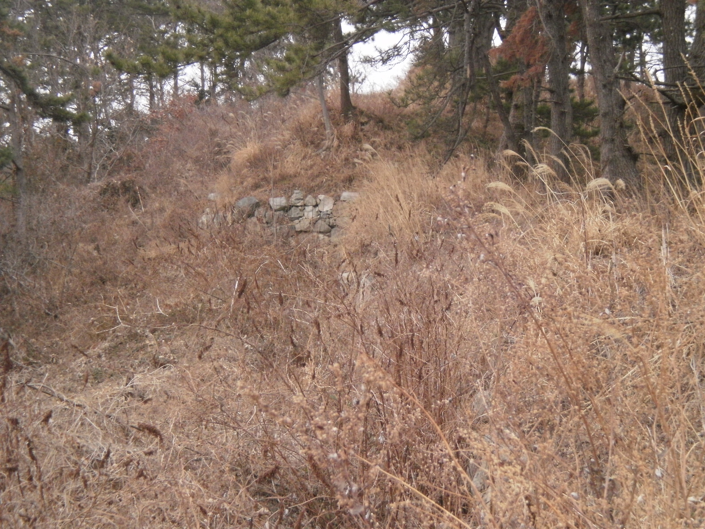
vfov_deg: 13.7
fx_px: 2200
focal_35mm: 108
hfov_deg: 18.2
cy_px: 264
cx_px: 352
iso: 250
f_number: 5.9
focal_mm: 18.9
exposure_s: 1/250
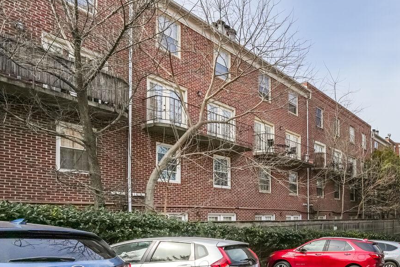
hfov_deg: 59.1
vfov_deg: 48.6
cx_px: 381
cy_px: 230
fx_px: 267
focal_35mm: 24
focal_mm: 12
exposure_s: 1/8000
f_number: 5.6
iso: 800
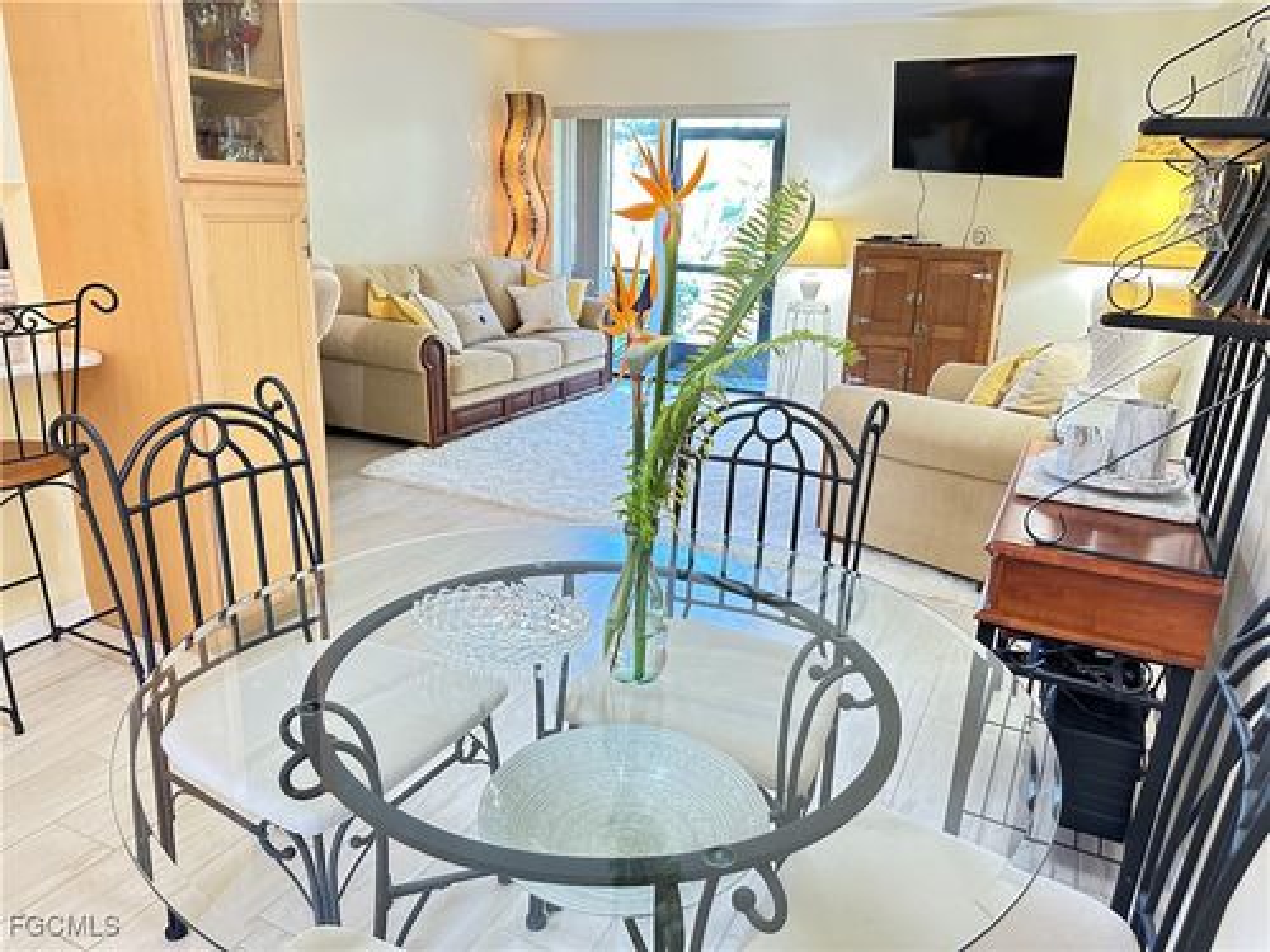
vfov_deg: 56.8
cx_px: 635
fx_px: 881
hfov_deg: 71.6
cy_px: 476
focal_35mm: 24
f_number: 1.78
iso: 500
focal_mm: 6.86
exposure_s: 1/60
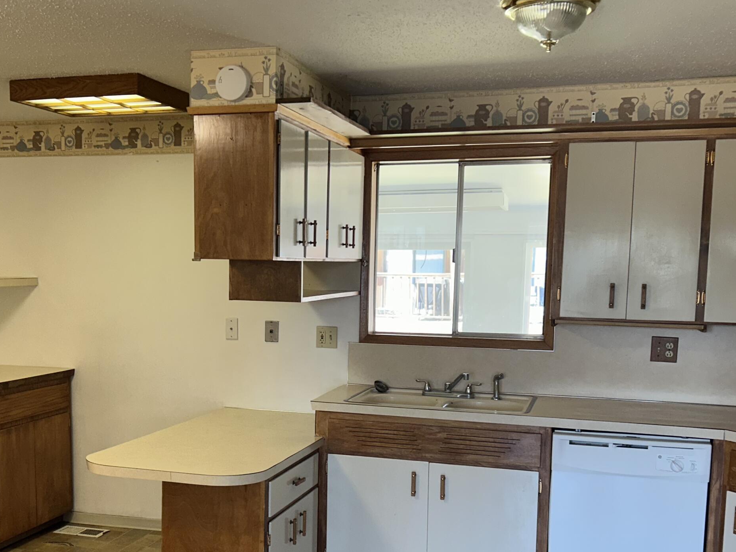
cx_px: 312
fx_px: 893
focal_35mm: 42
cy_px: 362
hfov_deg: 44.7
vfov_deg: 34.1
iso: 100
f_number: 1.5
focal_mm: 5.7
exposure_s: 1/120
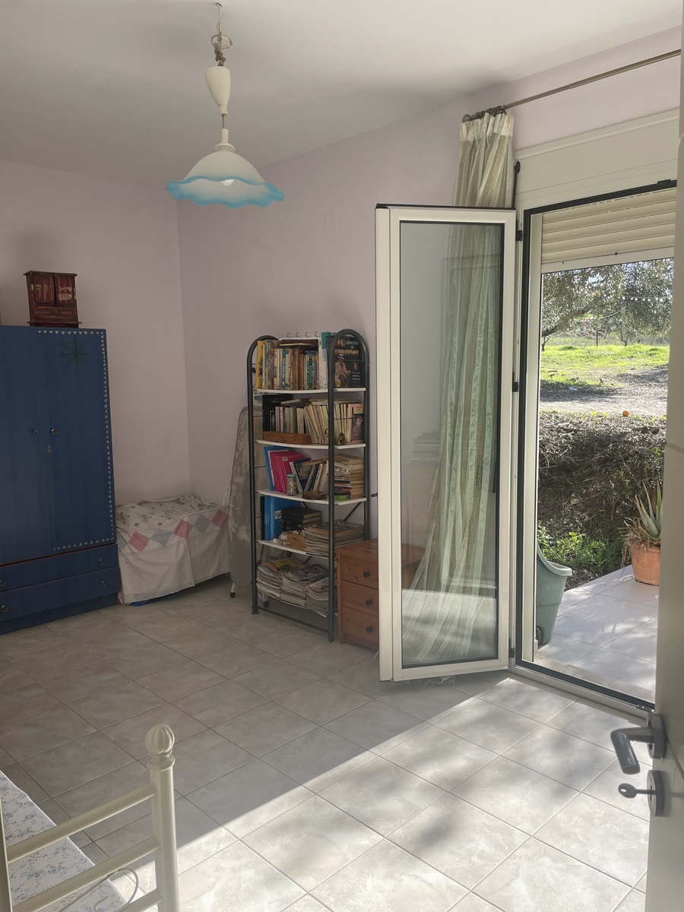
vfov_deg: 67.3
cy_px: 456
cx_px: 342
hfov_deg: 53.1
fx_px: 685
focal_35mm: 26
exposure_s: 1/861
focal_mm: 4.2
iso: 32
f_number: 1.6
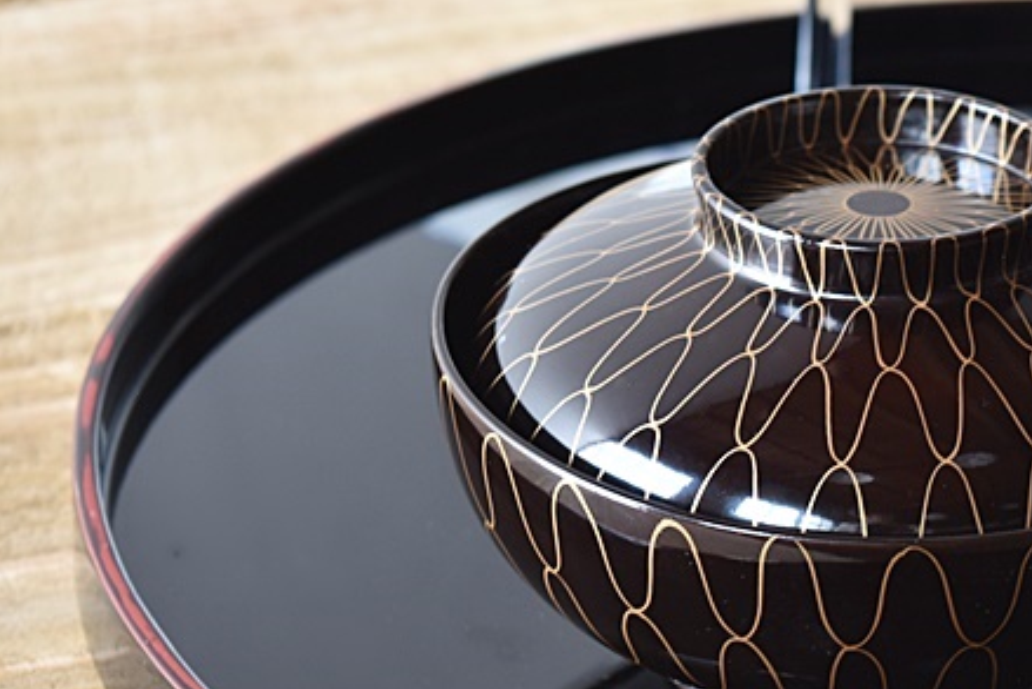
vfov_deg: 8.1
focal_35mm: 169
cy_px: 419
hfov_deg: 12.1
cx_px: 905
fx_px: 4847
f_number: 5.6
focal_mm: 55
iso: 400
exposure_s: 1/5
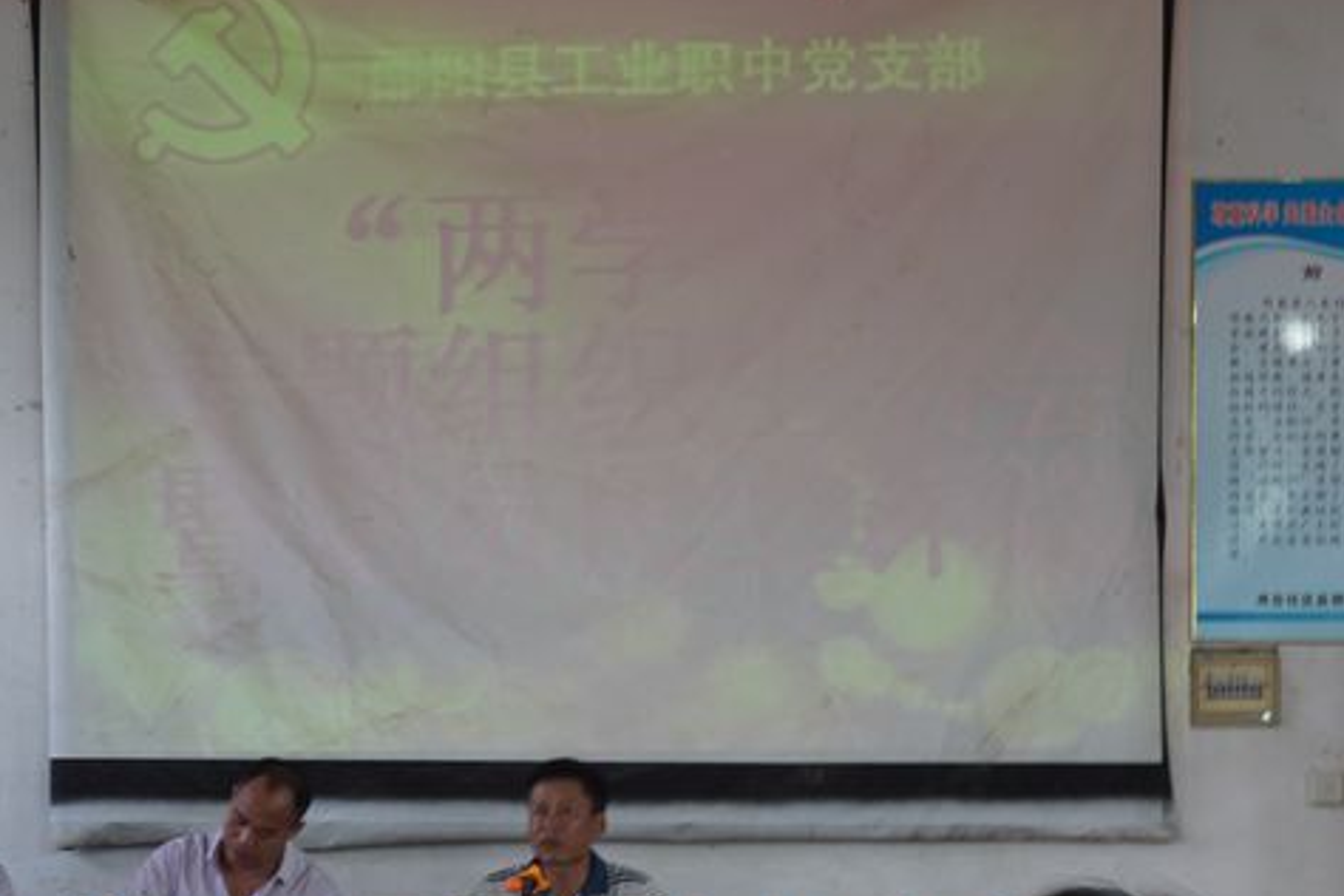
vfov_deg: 13.1
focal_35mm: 104
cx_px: 669
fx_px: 3877
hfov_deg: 19.7
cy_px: 693
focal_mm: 41
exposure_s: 1/2.5
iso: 200
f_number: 20
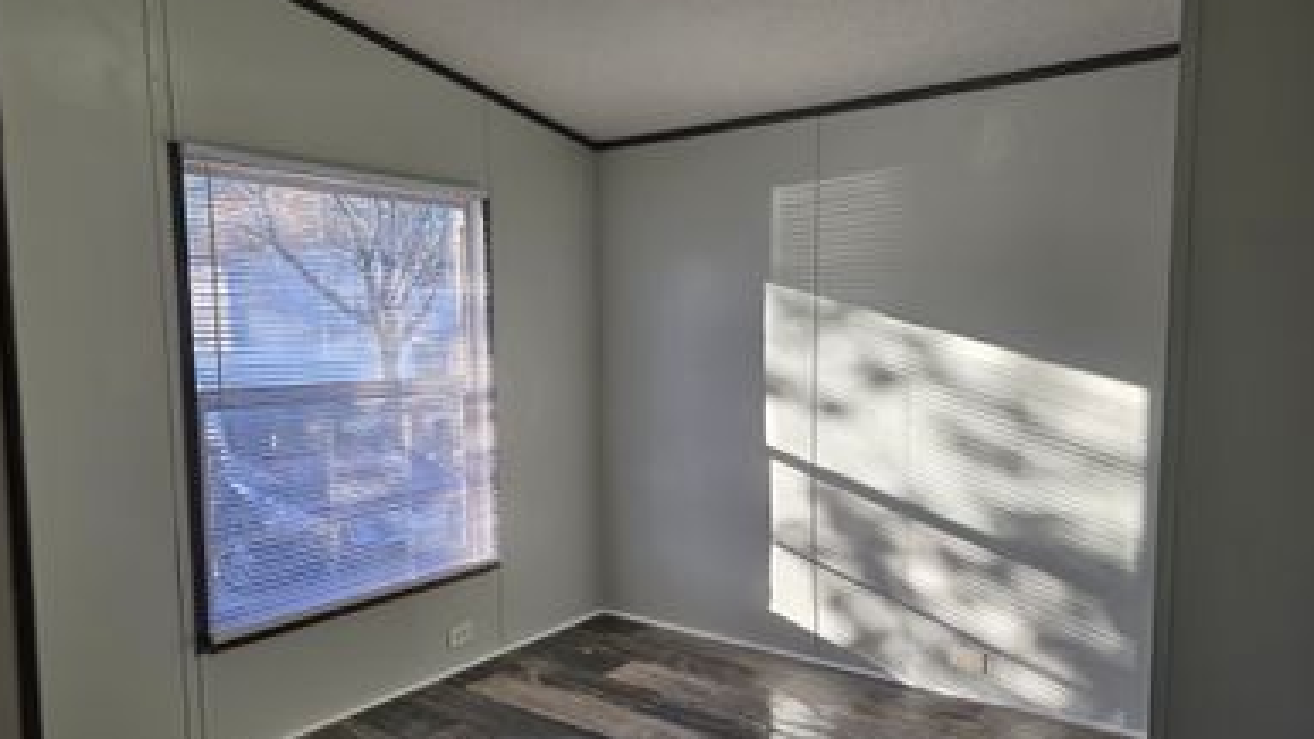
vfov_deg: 44.3
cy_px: 402
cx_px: 657
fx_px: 906
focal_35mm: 26
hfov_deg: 71.9
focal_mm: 6.3
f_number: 1.7
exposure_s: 1/120
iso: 12
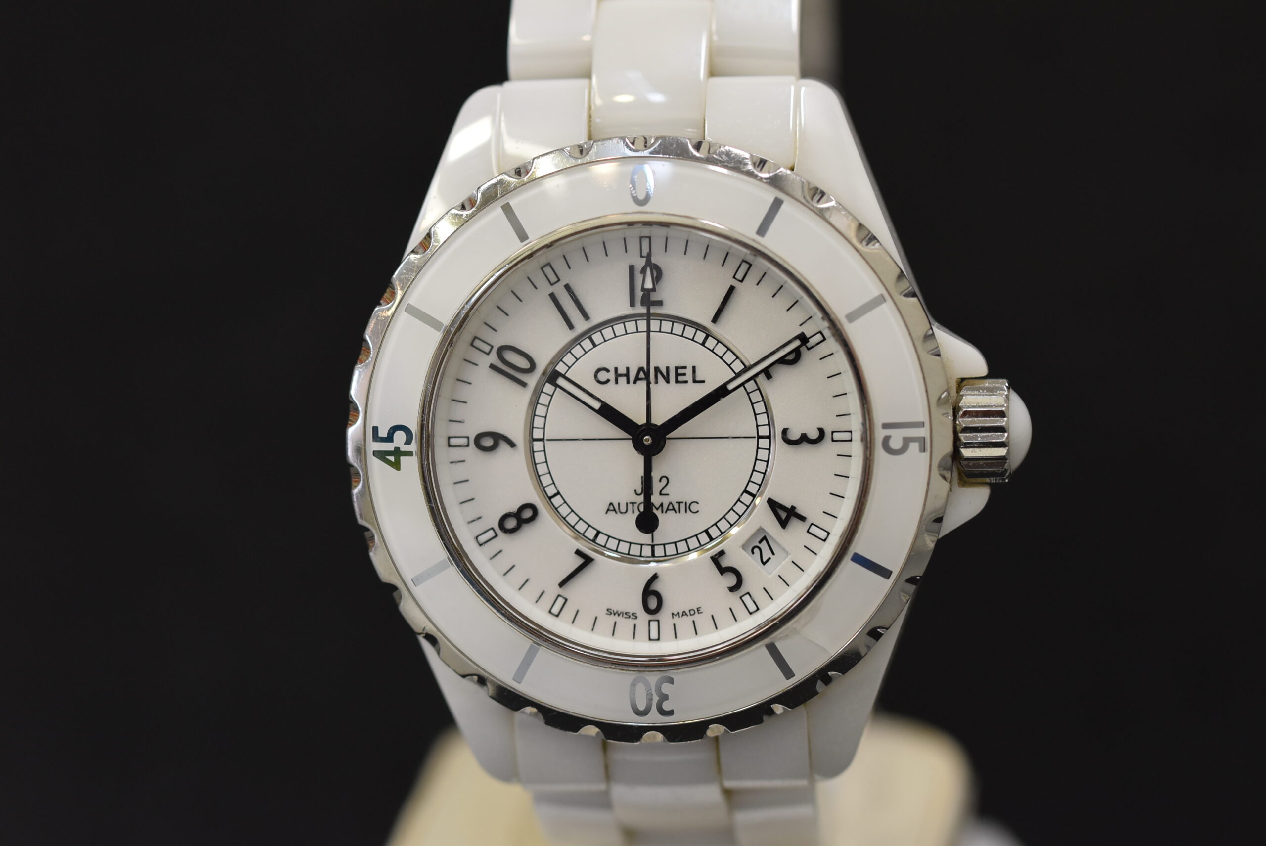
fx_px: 4751
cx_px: 633
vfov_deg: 10.2
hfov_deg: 15.2
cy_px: 423
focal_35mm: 135
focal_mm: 90
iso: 800
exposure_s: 1/125
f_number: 5.6
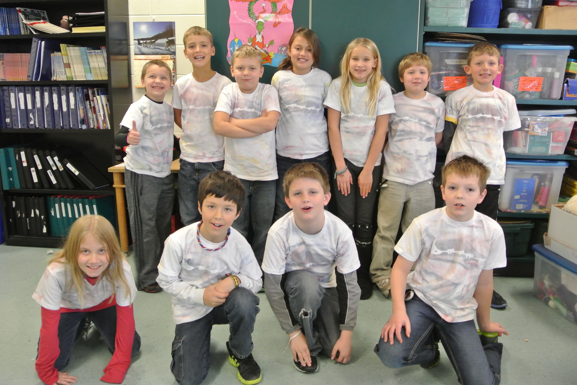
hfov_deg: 58.7
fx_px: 513
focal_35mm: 32
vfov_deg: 41.1
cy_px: 196
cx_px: 291
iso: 800
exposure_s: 1/30
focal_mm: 11.8
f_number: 3.8
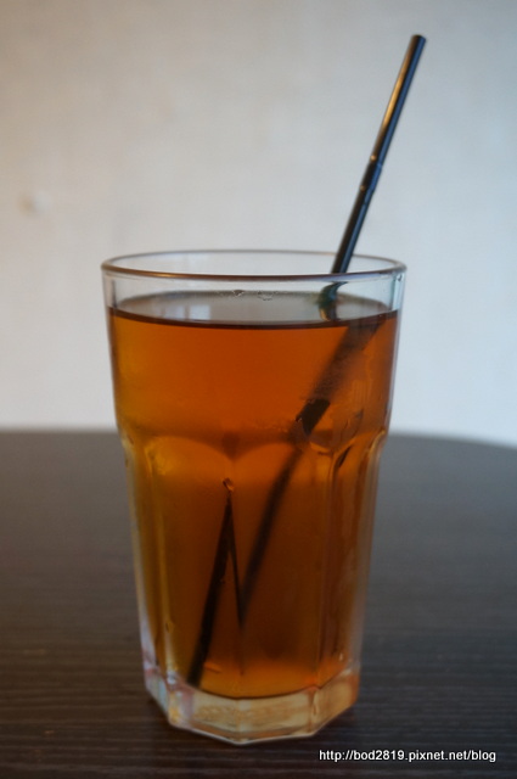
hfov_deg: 29.8
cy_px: 390
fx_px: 972
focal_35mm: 45
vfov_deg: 43.7
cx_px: 258
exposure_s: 1/60
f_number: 5
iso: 500
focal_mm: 30
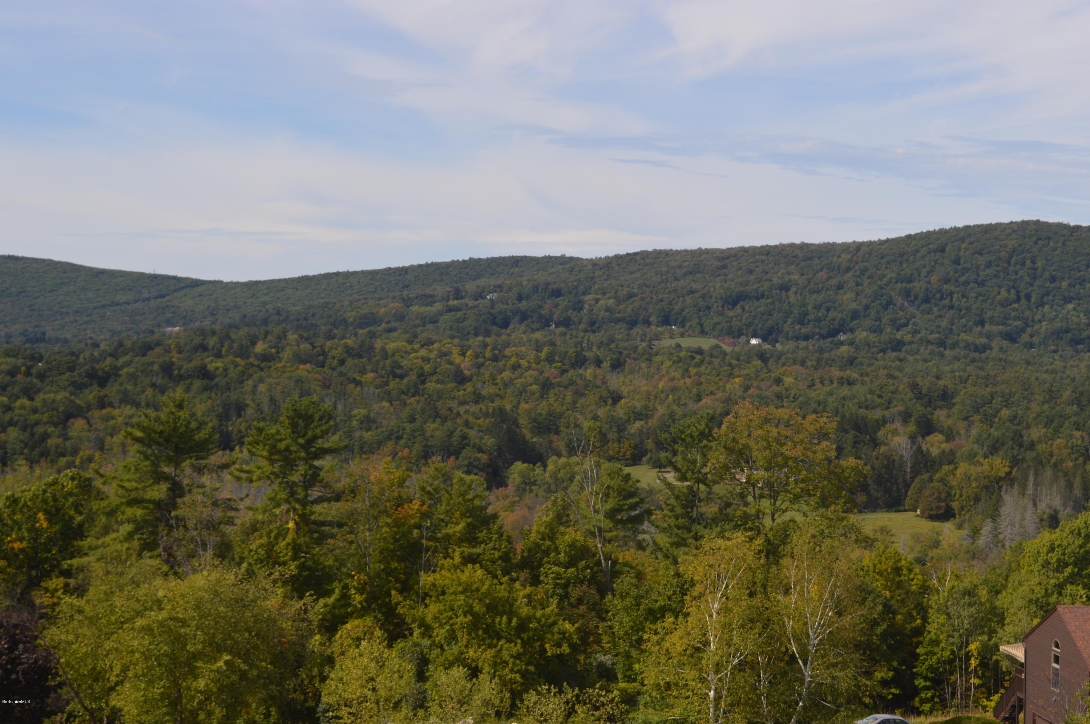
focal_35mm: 57
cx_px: 545
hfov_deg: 35.1
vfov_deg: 23.7
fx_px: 1724
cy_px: 362
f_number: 8
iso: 100
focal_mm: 38
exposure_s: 1/200
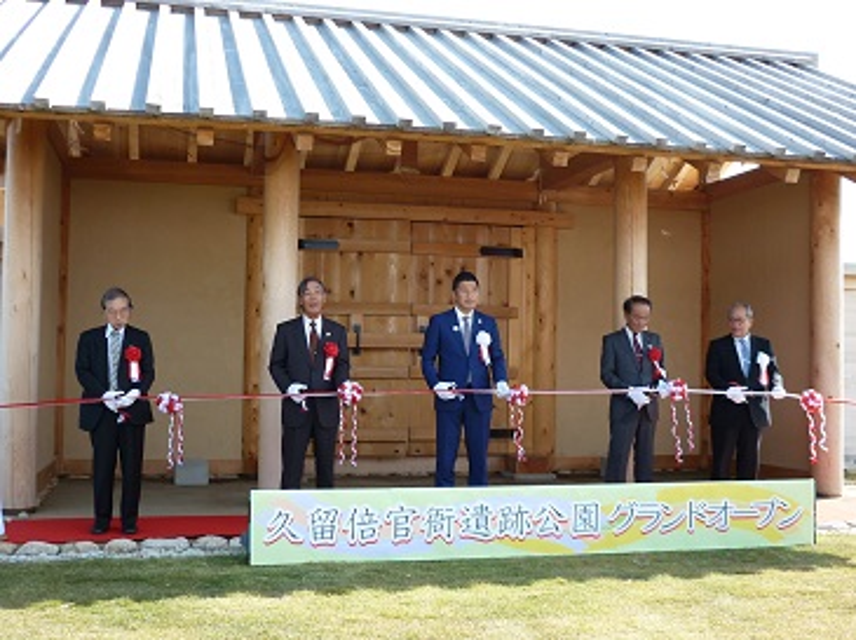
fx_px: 1013
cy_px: 320
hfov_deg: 45.8
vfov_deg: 35.1
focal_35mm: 41
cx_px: 428
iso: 80
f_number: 2.8
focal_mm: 5.5
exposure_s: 1/320
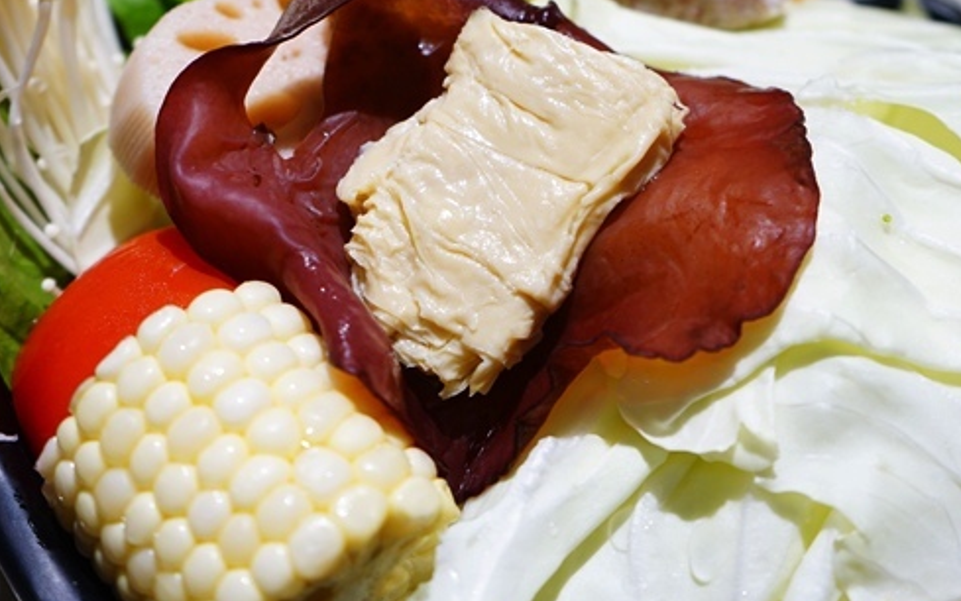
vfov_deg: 19.9
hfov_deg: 31.5
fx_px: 1703
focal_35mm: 65
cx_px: 491
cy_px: 172
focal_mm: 39
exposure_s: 1/60
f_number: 4
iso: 500
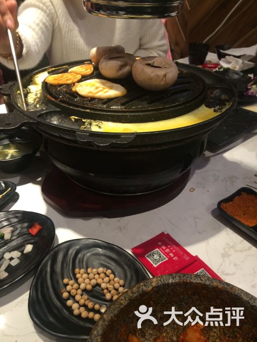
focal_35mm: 29
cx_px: 128
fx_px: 287
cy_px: 171
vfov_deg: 61.7
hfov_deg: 48.2
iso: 125
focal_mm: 4.15
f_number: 2.2
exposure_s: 1/30
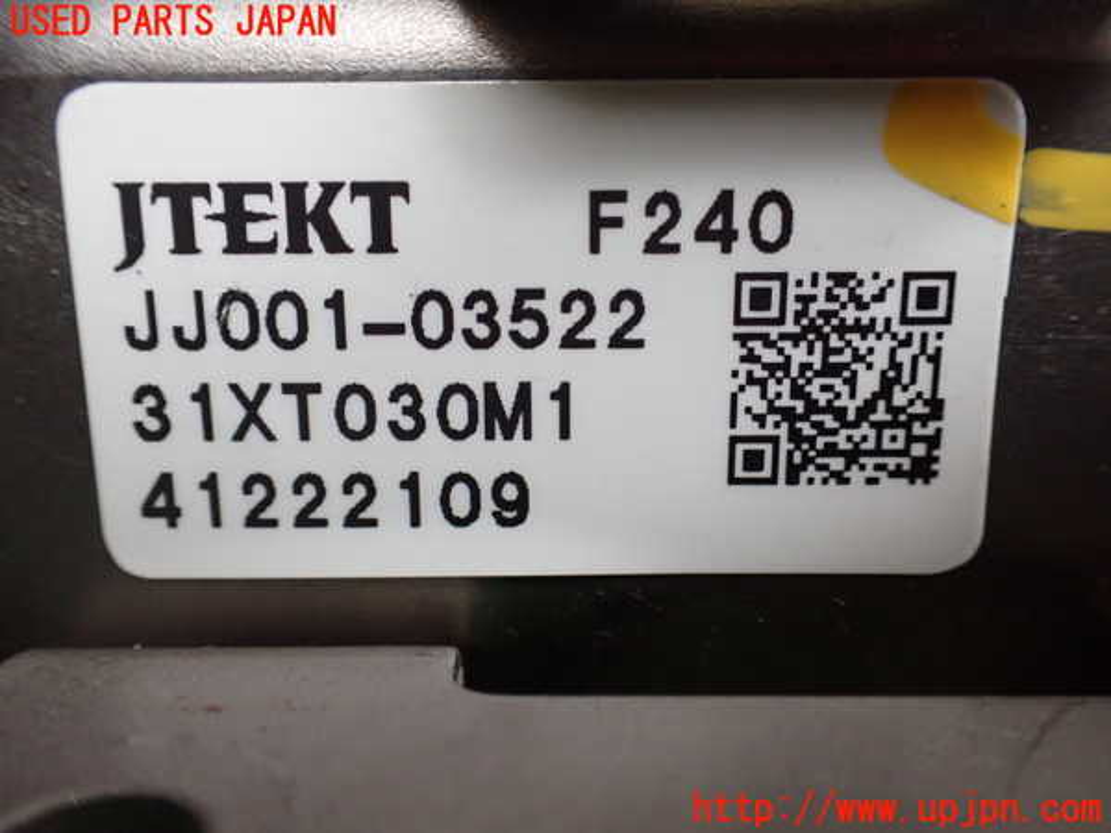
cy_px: 416
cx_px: 556
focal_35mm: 30
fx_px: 963
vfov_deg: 46.8
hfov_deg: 60.0
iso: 800
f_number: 2.3
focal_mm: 5.4
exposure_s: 1/125
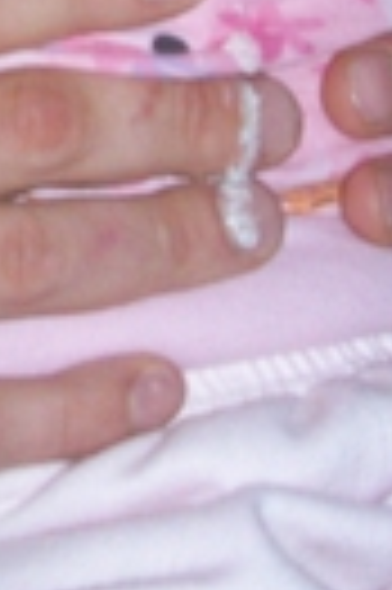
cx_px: -52
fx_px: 2112
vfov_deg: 15.0
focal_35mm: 129
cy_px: -221
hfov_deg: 10.5
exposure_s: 1/64
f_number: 2.7
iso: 200
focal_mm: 6
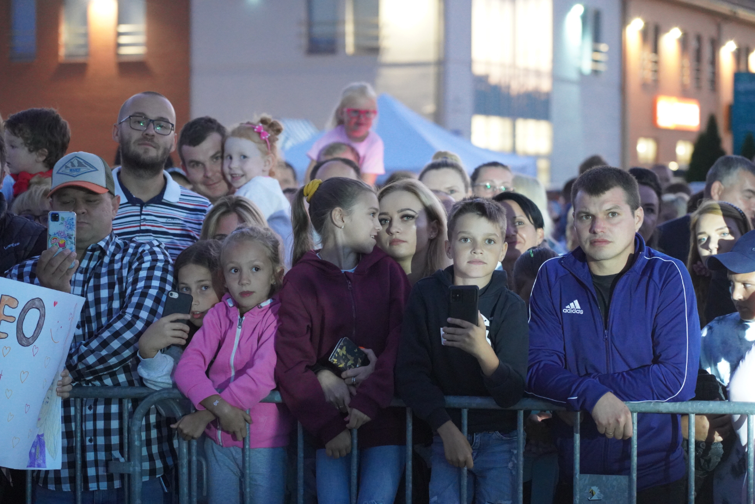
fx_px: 2202
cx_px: 378
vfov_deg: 13.0
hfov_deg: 19.5
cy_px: 252
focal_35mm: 105
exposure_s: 1/30
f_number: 4
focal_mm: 105
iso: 12800
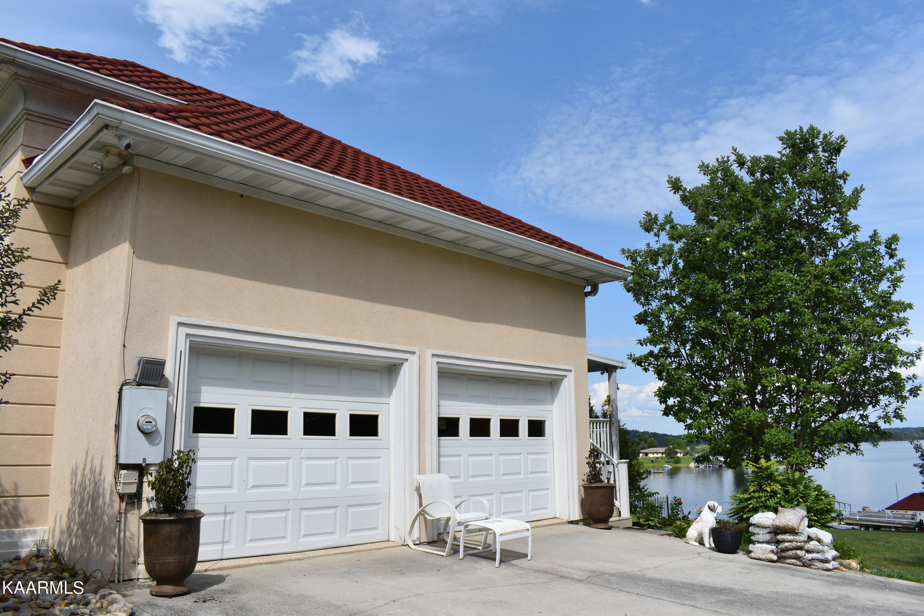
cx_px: 462
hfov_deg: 67.4
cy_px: 308
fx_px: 693
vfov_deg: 47.9
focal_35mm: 27
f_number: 9
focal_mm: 18
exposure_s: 1/320
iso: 100
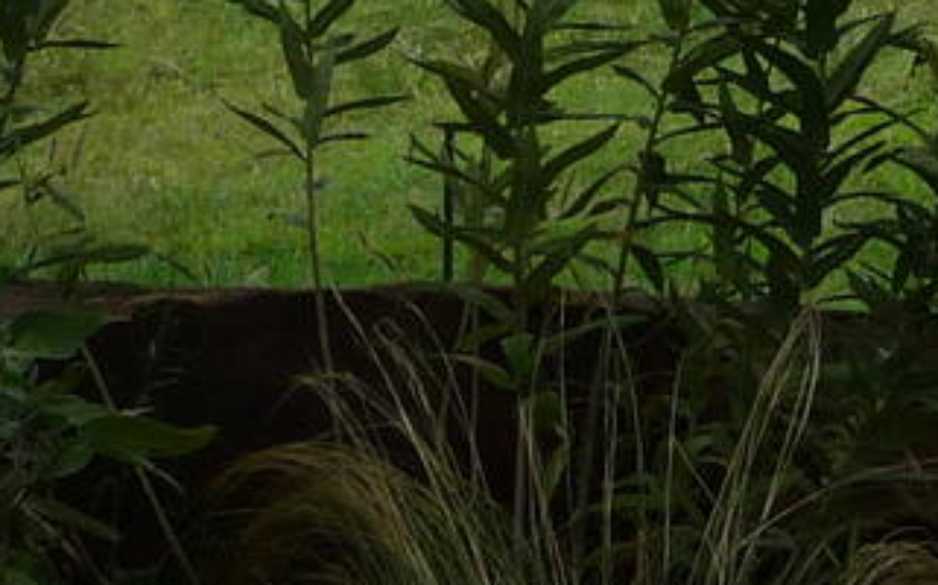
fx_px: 5134
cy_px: -728
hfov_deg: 10.4
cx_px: 833
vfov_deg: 6.3
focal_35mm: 201
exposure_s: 1/640
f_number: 3.8
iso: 100
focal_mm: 6.3
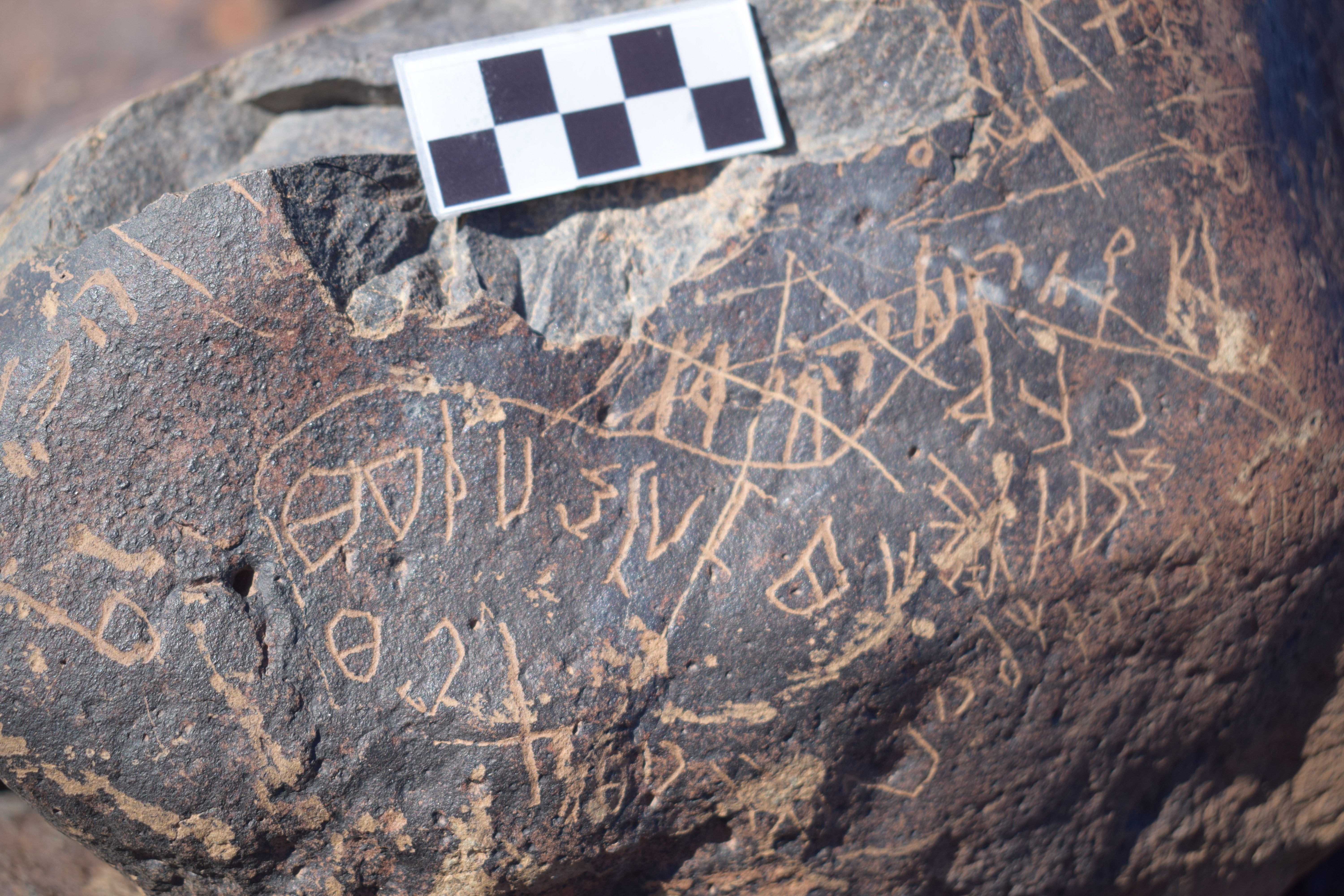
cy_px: 448
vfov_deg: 25.8
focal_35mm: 52
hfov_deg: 37.9
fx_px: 1960
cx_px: 672
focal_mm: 35
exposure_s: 1/1000
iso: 200
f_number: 4.5
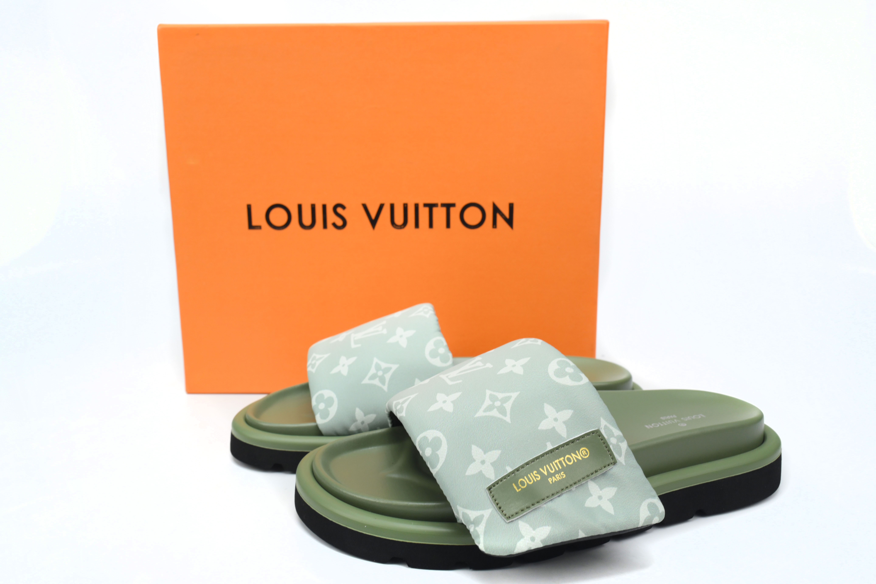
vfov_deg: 42.3
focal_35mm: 31
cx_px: 438
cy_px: 292
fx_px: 754
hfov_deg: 60.3
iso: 800
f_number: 11
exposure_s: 1/100
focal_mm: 31
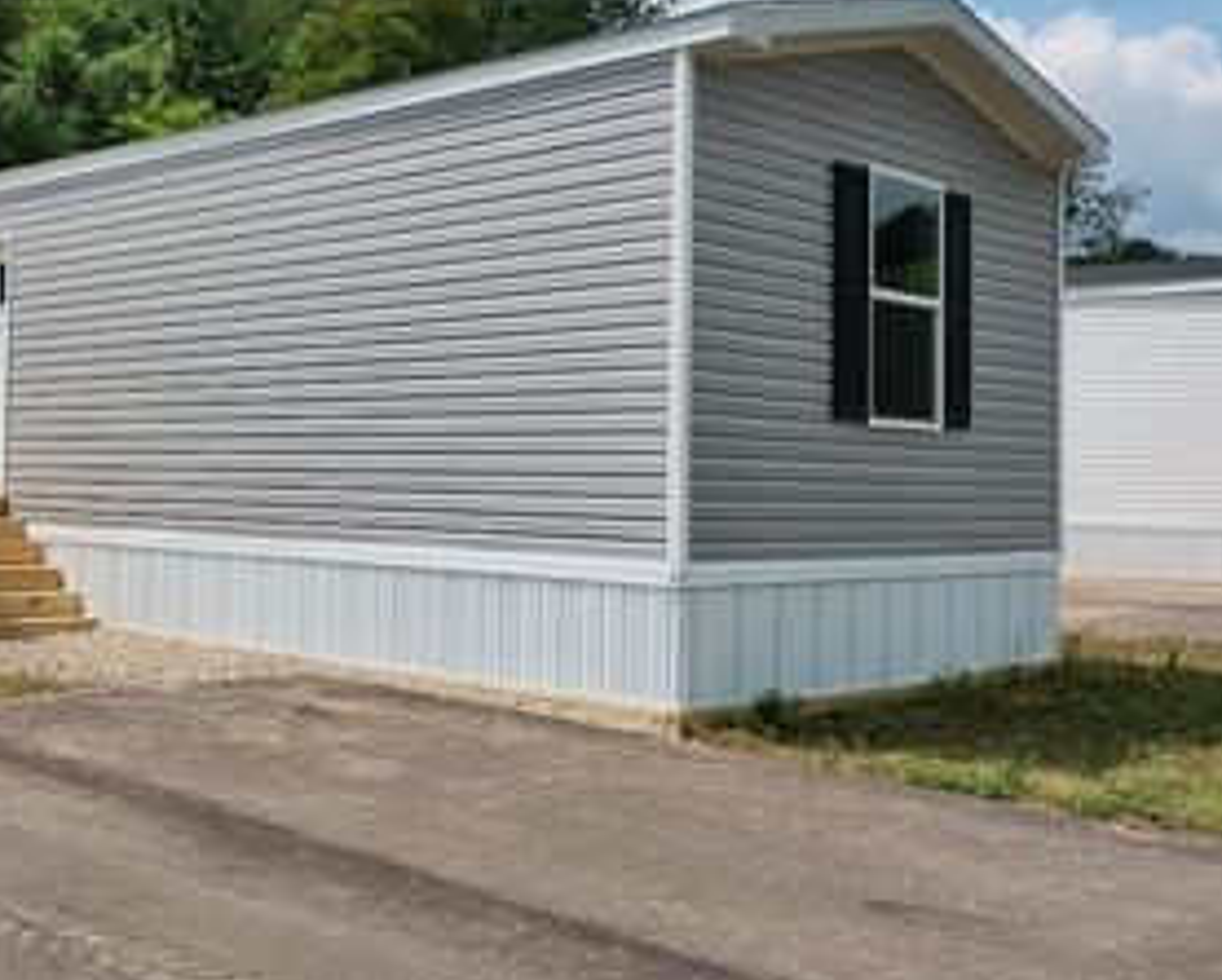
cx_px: 207
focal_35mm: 44
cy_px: 422
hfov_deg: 39.9
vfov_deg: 34.1
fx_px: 1592
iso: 105
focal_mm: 4.71
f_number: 1.7
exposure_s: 1/6513
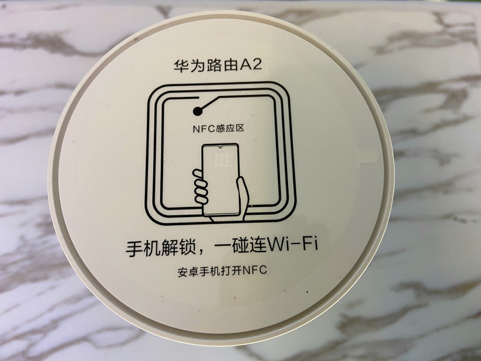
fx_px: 361
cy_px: 180
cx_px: 240
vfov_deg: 53.1
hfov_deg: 67.3
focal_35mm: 26
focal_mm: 4.25
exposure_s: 1/74
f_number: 1.8
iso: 125
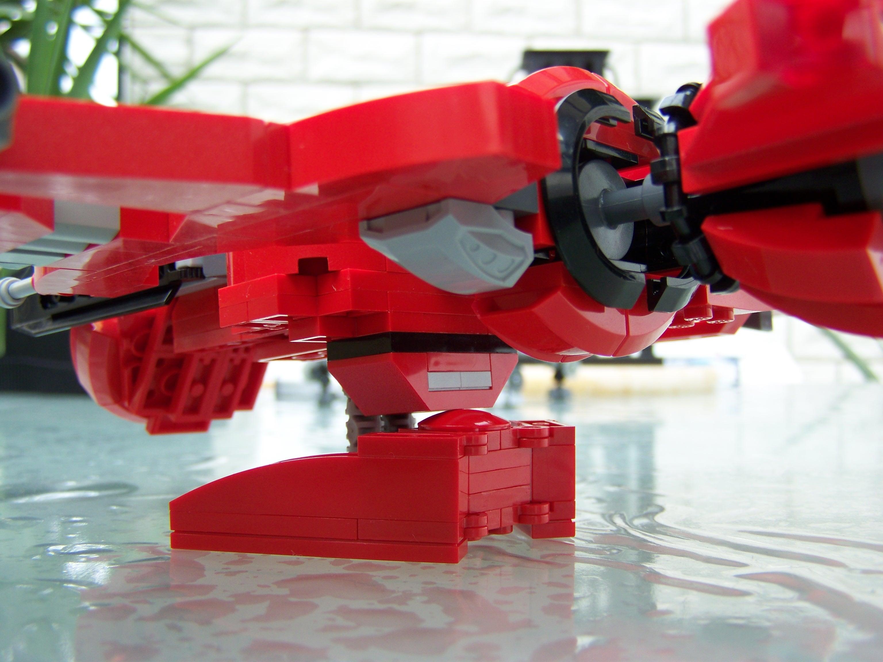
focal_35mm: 38
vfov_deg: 37.7
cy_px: 331
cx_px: 442
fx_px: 969
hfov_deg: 49.0
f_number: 2.8
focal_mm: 6.3
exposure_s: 1/125
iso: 64
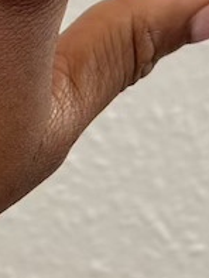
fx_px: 1697
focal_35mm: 211
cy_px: -152
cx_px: 10
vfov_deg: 9.1
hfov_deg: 7.0
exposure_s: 1/60
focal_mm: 5.96
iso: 125
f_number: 1.6
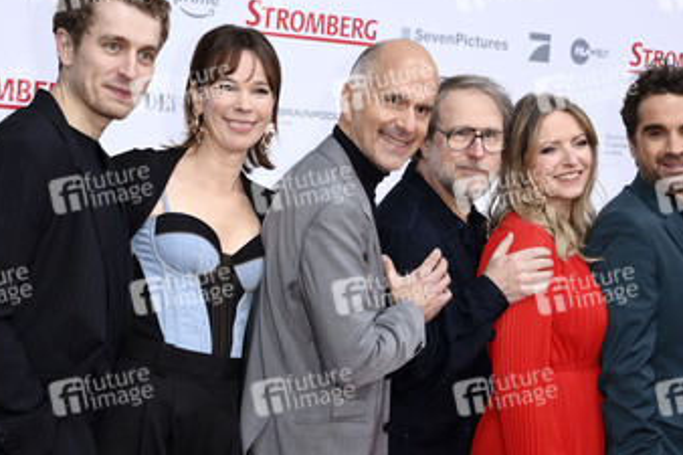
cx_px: 330
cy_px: 241
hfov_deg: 19.6
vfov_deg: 13.2
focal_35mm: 104
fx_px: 1972
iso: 640
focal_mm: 78
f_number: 5
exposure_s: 1/250
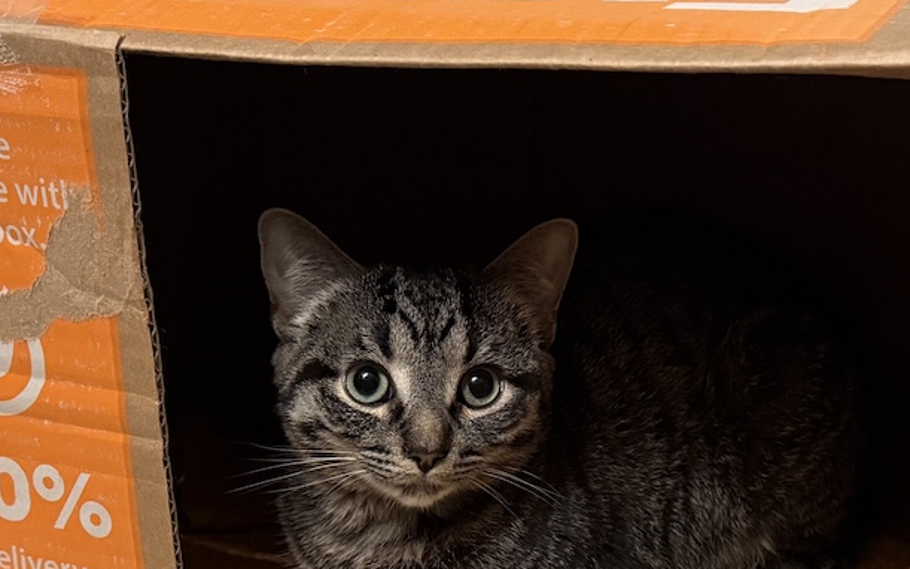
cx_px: 439
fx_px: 744
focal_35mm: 30
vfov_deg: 41.5
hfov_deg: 62.9
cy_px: 363
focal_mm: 6.76
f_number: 1.78
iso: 640
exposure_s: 1/40
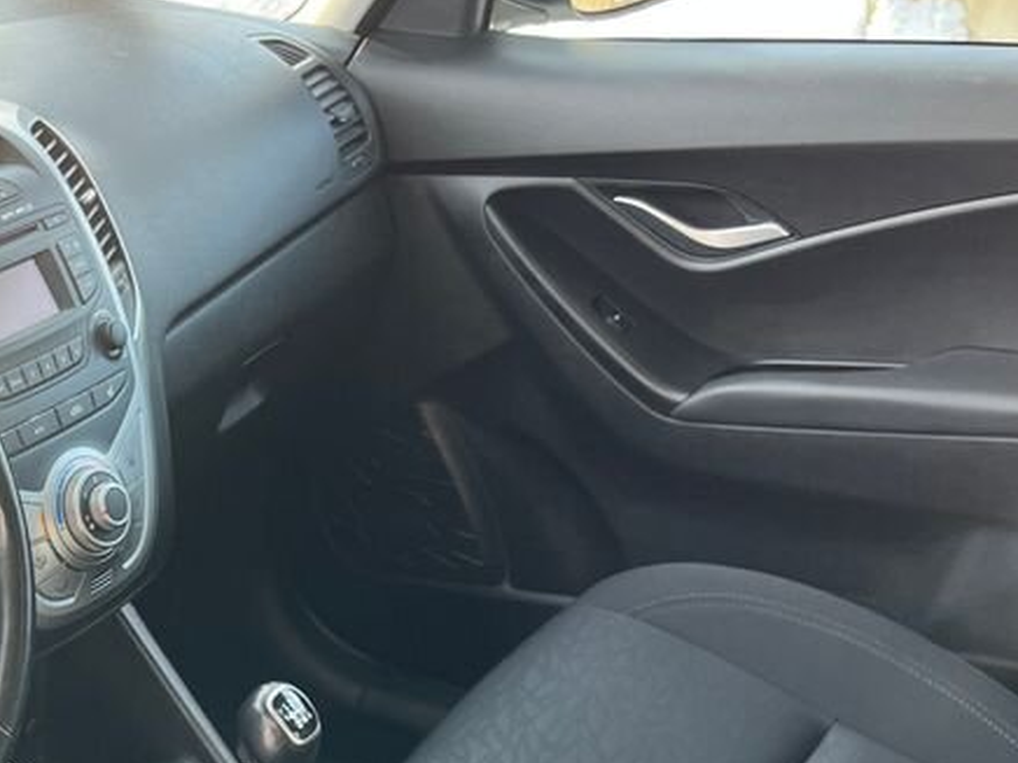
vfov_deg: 23.0
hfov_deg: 29.6
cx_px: -2
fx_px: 1794
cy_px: 775
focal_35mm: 61
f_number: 1.6
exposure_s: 1/121
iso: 64
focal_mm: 5.1
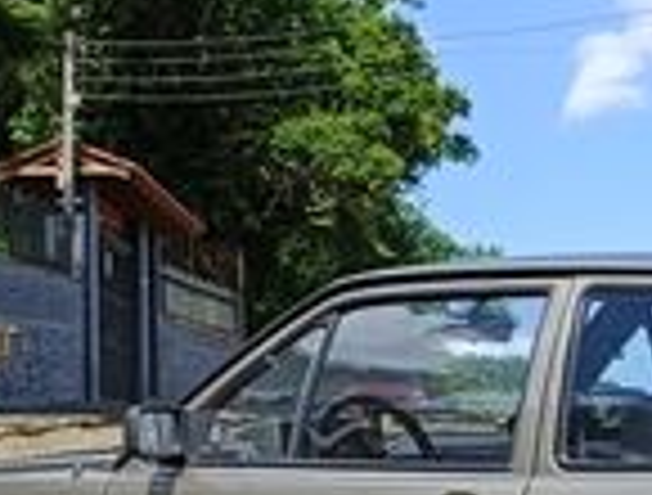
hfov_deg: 22.4
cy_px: 400
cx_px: 634
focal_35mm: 84
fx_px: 1589
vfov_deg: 17.5
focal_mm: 4.94
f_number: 1.5
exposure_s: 1/1497
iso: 68
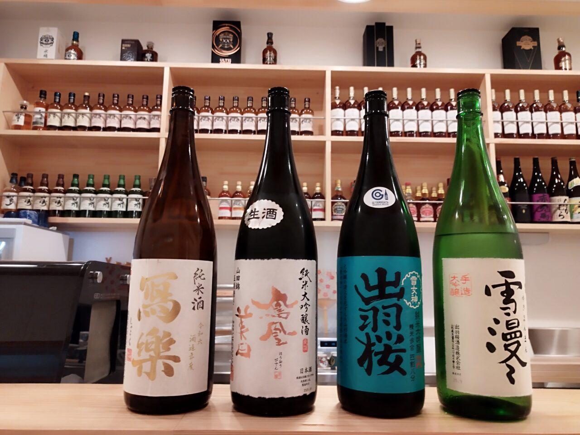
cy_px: 218
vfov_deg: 51.4
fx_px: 452
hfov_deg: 65.3
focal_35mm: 27
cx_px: 290
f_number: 1.79
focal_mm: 4.7
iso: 233
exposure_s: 1/33.3
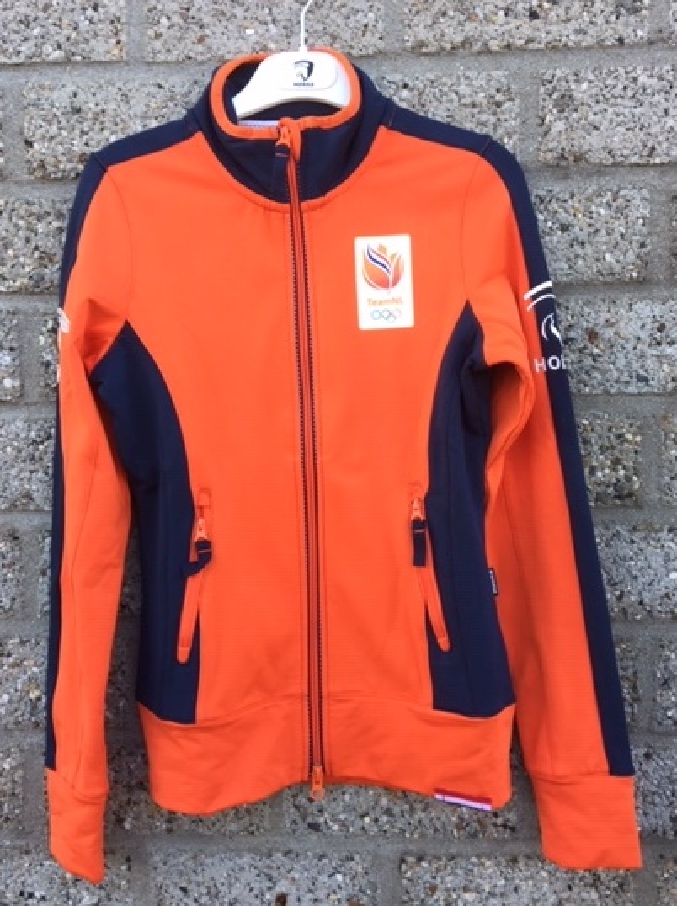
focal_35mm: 29
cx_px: 338
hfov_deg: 48.1
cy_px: 453
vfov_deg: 61.7
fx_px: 758
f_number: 2.2
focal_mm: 4.15
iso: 32
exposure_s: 1/100
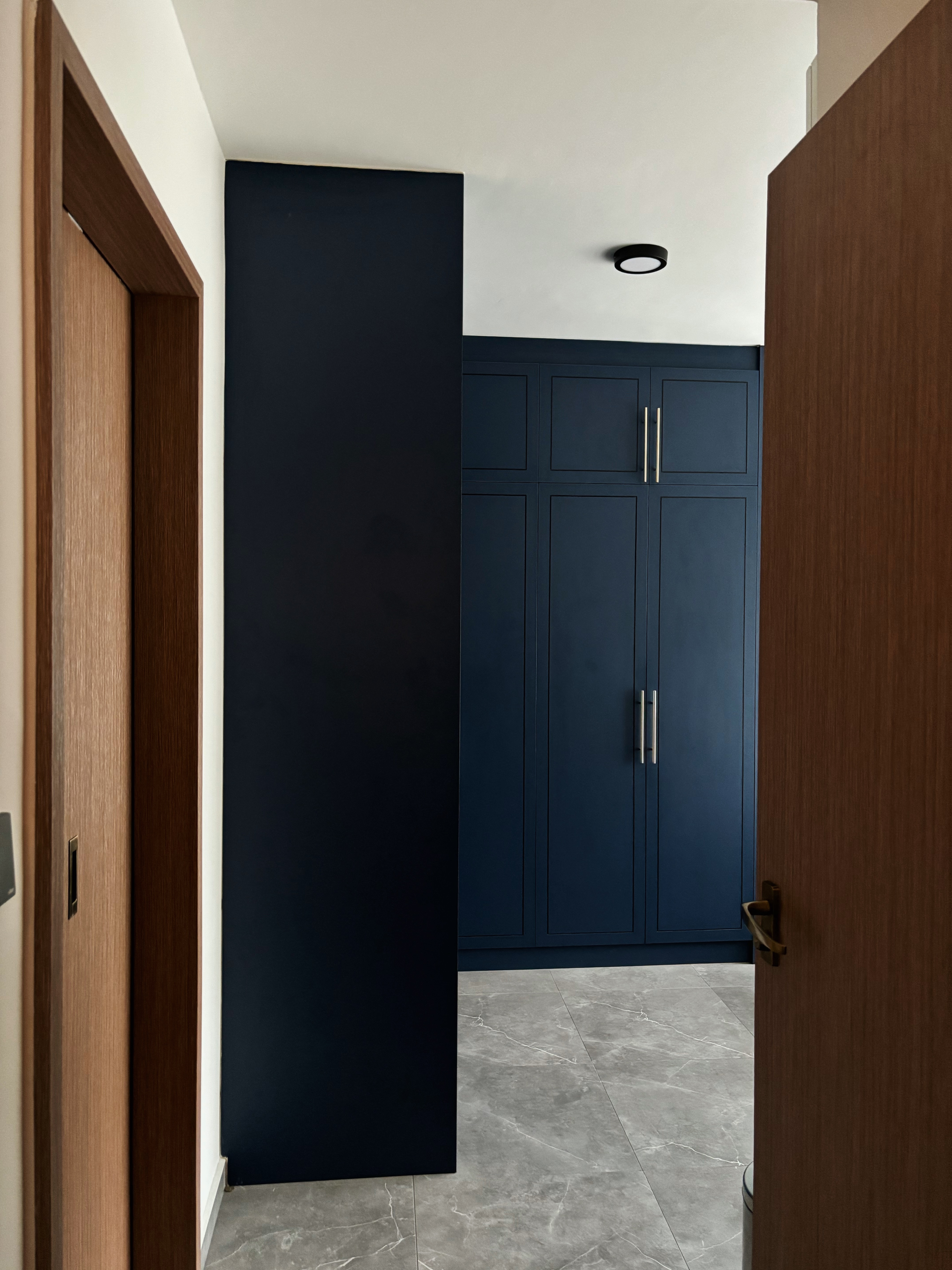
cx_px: 476
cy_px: 635
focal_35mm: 26
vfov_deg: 67.3
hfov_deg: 53.1
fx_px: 953
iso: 800
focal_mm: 5.96
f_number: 1.6
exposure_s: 1/30
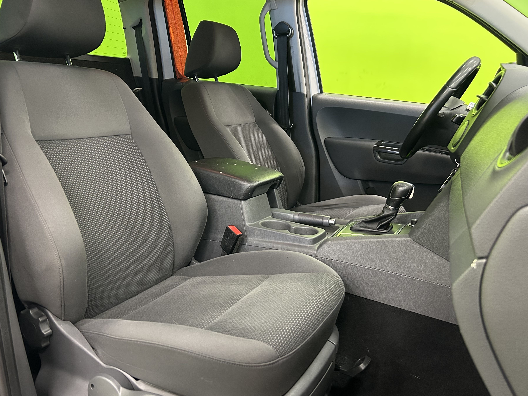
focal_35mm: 29
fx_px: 442
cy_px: 202
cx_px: 235
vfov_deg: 48.2
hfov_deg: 61.5
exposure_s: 1/33
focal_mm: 5.7
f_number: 1.5
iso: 500
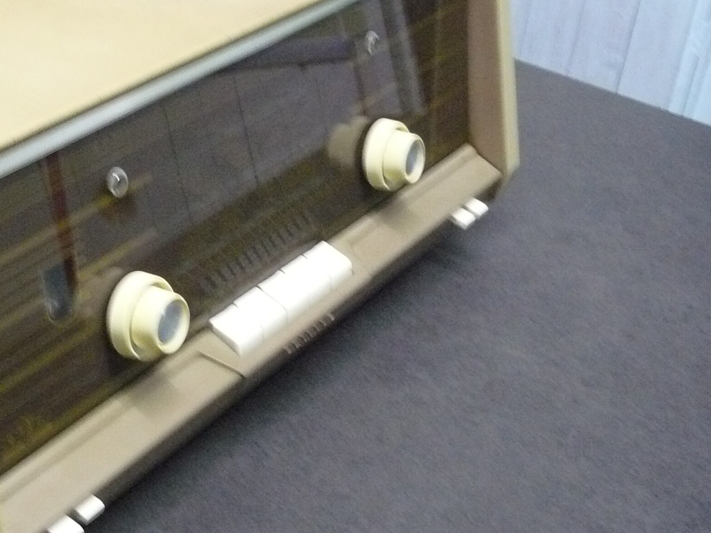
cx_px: 174
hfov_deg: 27.0
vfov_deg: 20.7
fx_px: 1458
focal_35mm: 71
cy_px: 310
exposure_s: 1/13
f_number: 2.8
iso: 400
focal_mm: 6
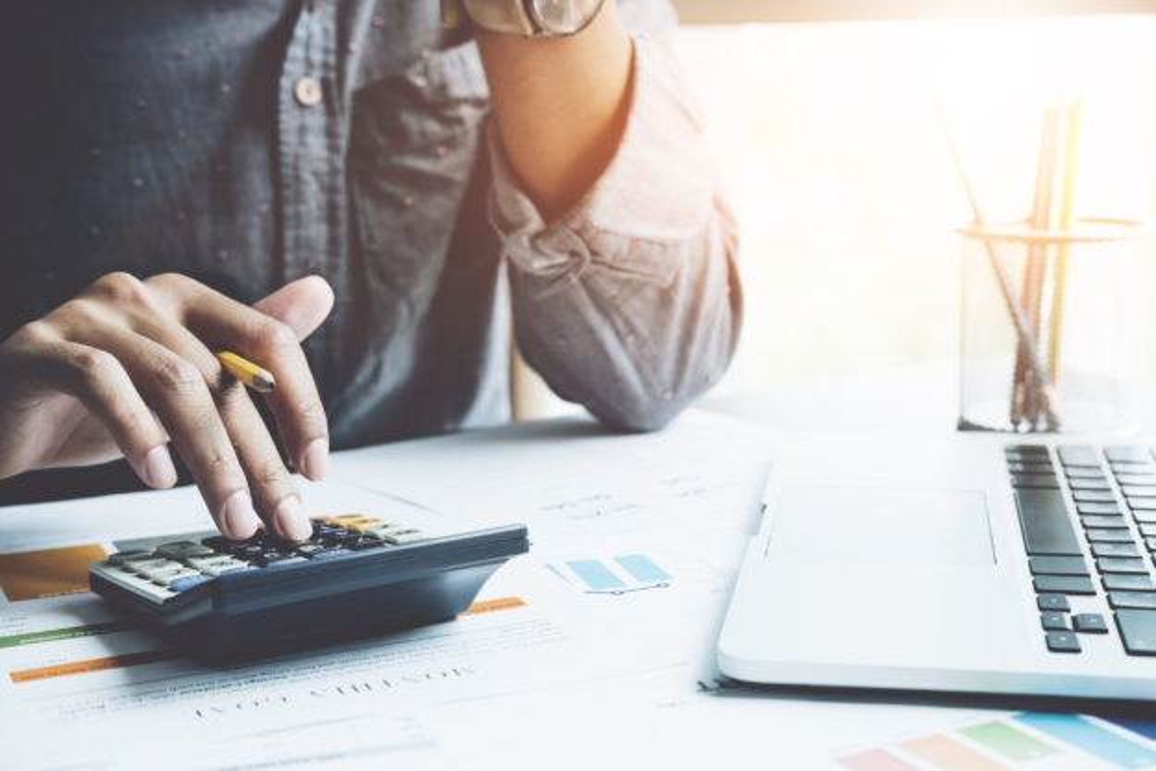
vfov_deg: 25.5
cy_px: 386
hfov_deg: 37.5
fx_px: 1702
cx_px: 578
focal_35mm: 53
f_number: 4.5
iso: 1250
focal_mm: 35
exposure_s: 1/80
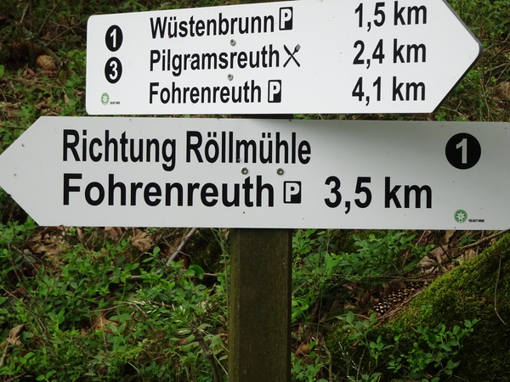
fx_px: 1503
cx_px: 255
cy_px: 191
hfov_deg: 19.3
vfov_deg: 14.5
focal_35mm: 102
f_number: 5
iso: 320
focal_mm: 17.49
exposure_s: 1/125
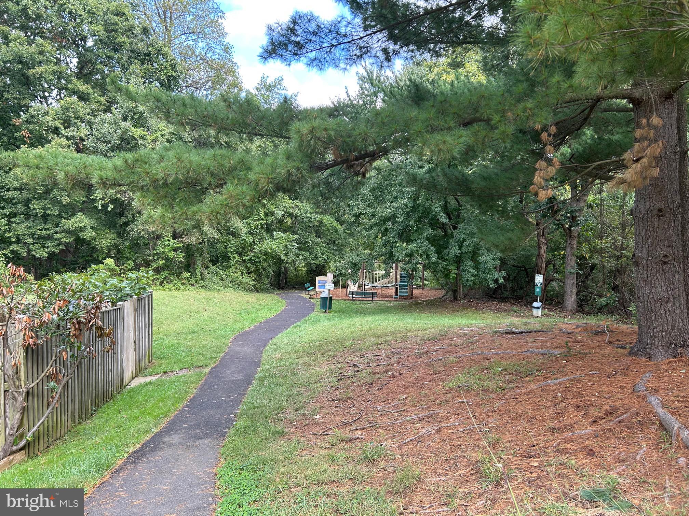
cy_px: 258
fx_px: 518
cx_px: 344
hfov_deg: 67.3
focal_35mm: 26
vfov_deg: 53.1
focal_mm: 5.7
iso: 50
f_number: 1.5
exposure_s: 1/256
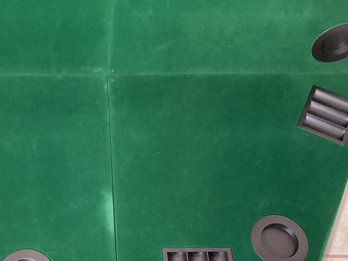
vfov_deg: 31.2
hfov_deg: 40.2
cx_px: 91
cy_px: 177
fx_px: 462
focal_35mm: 46
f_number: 2.4
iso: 640
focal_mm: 3.3
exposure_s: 1/20
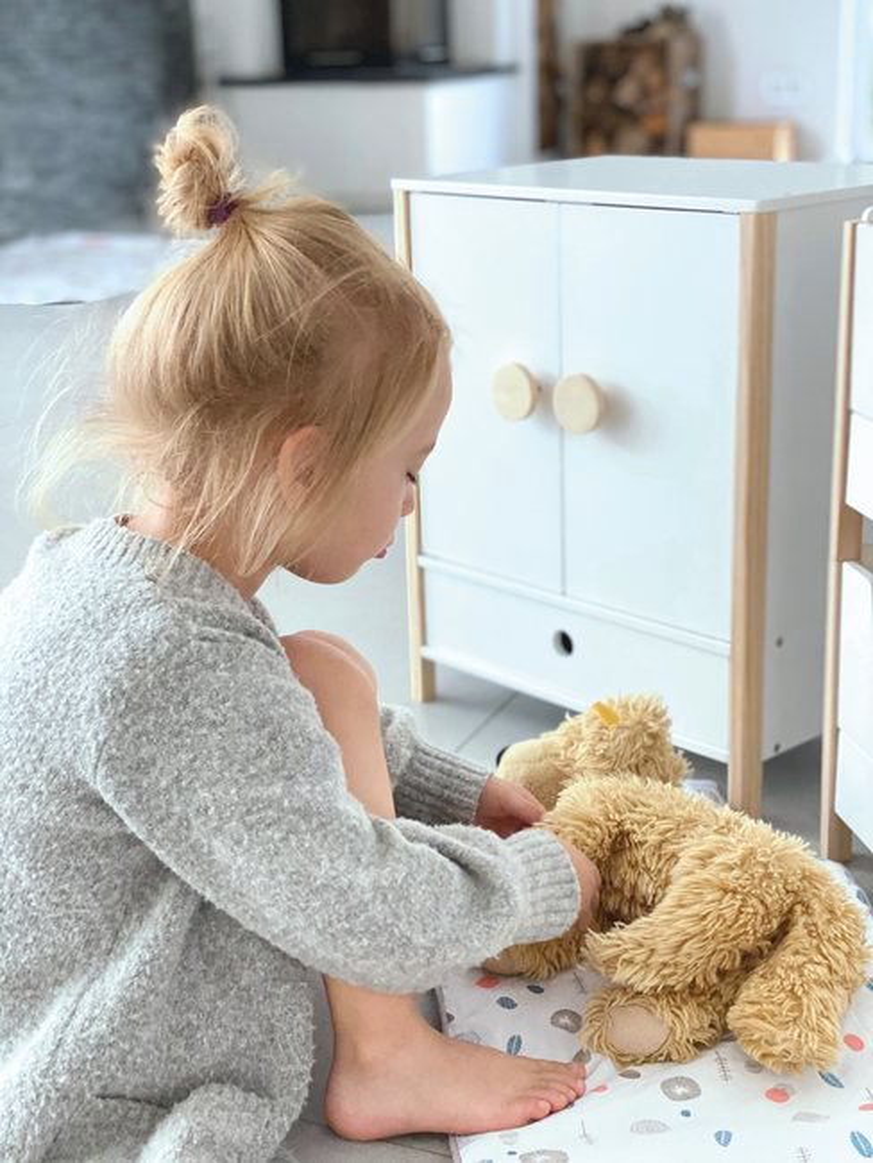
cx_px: 436
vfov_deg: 36.8
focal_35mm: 52
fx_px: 1747
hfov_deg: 28.1
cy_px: 582
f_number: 2
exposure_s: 1/122
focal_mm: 6
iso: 125
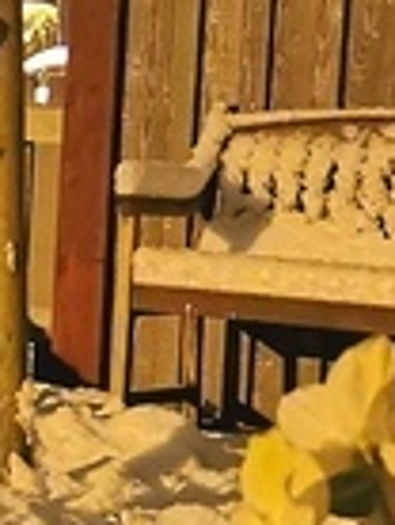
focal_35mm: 150
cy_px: 301
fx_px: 2275
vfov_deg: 13.1
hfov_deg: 9.6
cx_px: -198
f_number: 1.6
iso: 2000
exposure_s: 1/20
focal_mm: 5.56
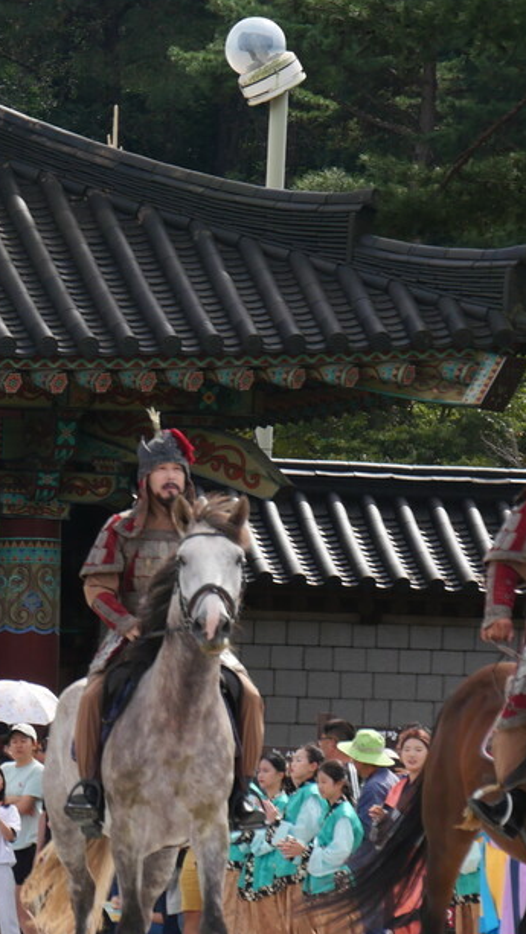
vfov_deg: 5.2
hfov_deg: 2.9
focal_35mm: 418
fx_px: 10360
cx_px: -117
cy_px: 542
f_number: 6.3
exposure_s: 1/400
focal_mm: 92
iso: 200
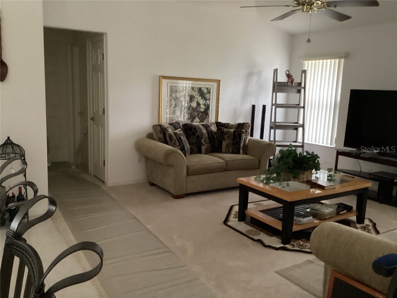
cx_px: 198
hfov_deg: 58.4
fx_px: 356
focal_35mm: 31
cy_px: 149
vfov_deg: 45.4
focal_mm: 3.3
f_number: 2.4
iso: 640
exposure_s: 1/24
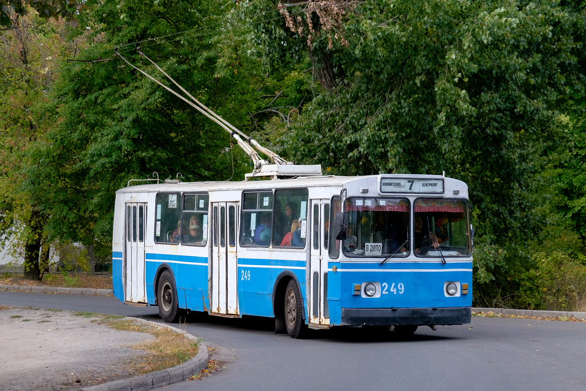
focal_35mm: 99
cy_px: 196
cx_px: 293
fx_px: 1611
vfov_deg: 13.8
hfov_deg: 20.6
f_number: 5.3
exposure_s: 1/800
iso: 2000
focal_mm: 66.2
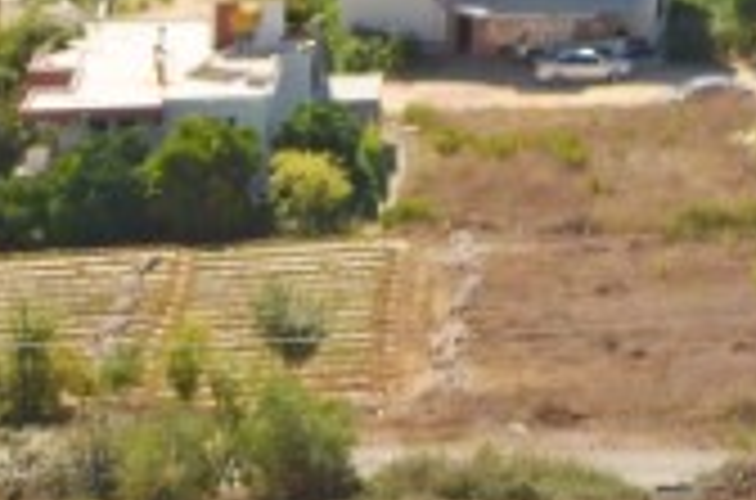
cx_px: 1476
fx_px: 4335
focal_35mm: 207
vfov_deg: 6.0
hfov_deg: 9.4
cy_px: -1099
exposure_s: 1/250
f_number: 8
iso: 100
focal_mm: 20
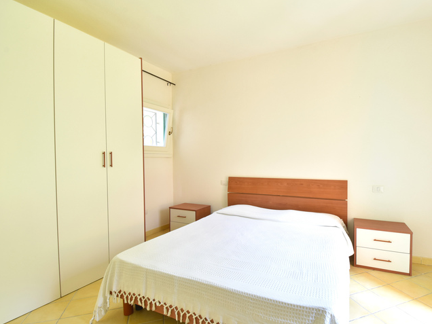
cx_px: 242
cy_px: 165
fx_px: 212
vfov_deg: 74.7
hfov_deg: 90.6
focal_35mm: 17
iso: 400
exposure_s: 1/4
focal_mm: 10
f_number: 11
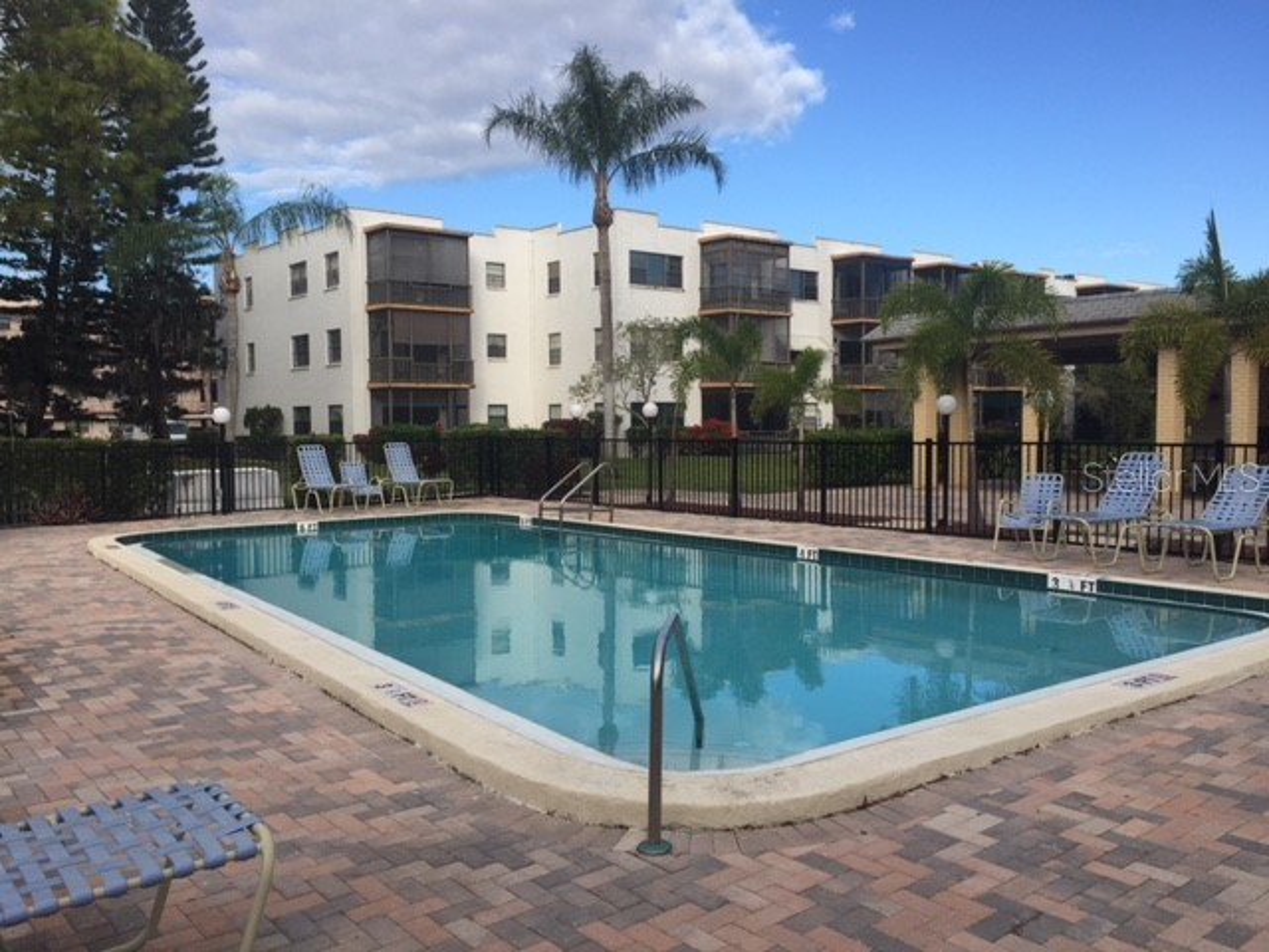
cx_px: 634
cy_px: 476
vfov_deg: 48.2
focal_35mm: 29
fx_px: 1063
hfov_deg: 61.7
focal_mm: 4.15
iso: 32
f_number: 2.2
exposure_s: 1/1582
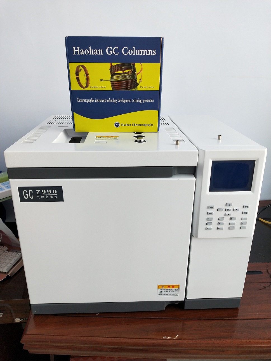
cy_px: 180
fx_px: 240
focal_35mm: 23
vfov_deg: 73.9
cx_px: 136
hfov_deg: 58.9
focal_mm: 3.99
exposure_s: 1/100
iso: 129
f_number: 1.7
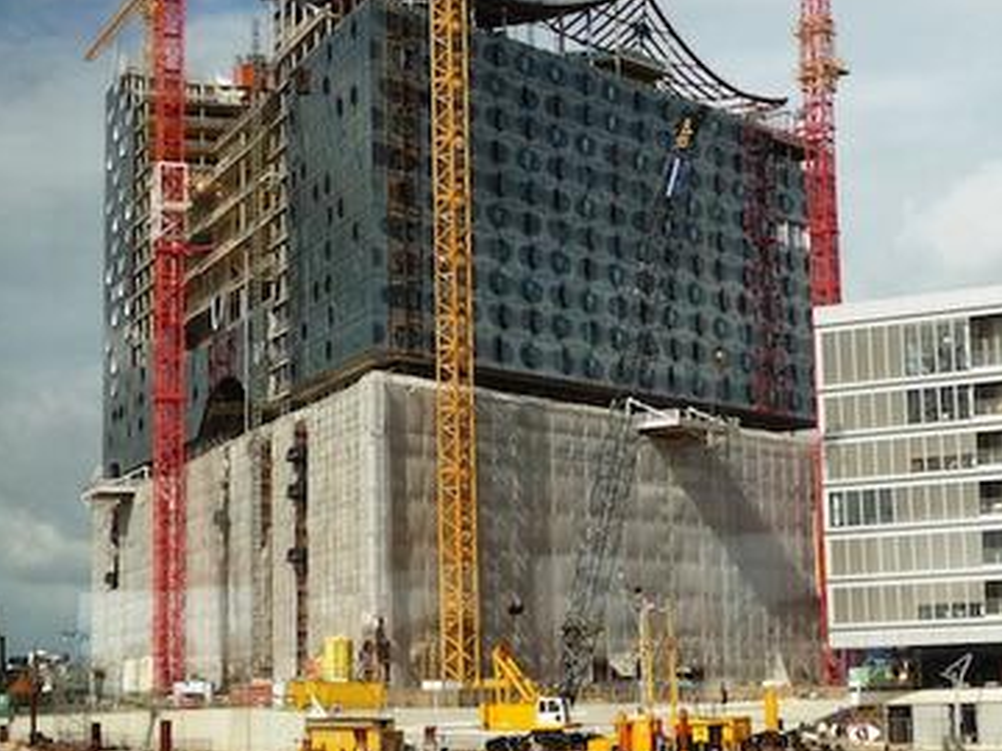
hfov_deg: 24.4
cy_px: 281
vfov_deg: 18.4
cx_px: 520
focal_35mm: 80
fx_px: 2316
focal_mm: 7.6
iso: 100
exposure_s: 1/640
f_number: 4.1
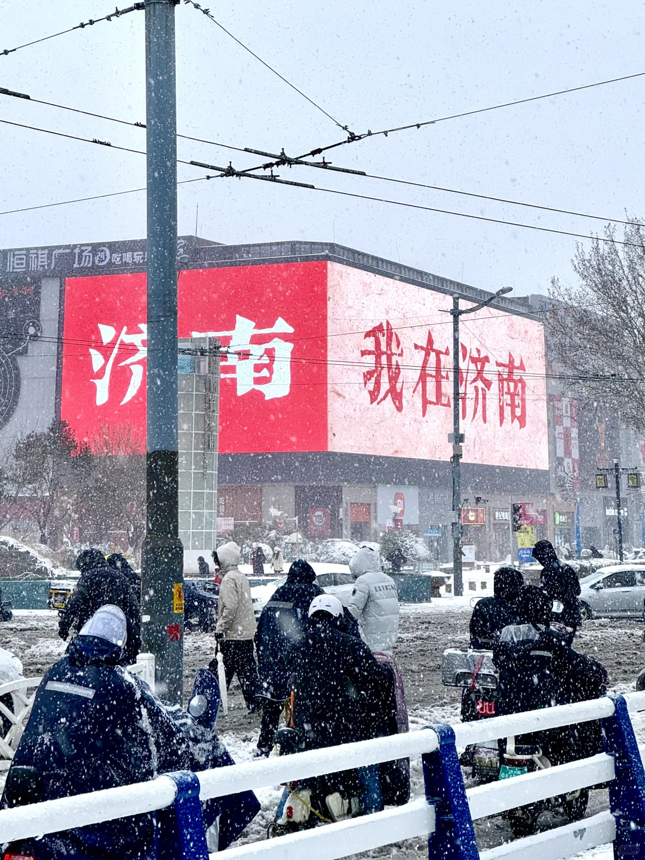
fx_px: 1913
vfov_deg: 25.3
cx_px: 322
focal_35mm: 77
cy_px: 430
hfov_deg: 19.1
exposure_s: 1/99
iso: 25
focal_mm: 9
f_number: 2.8
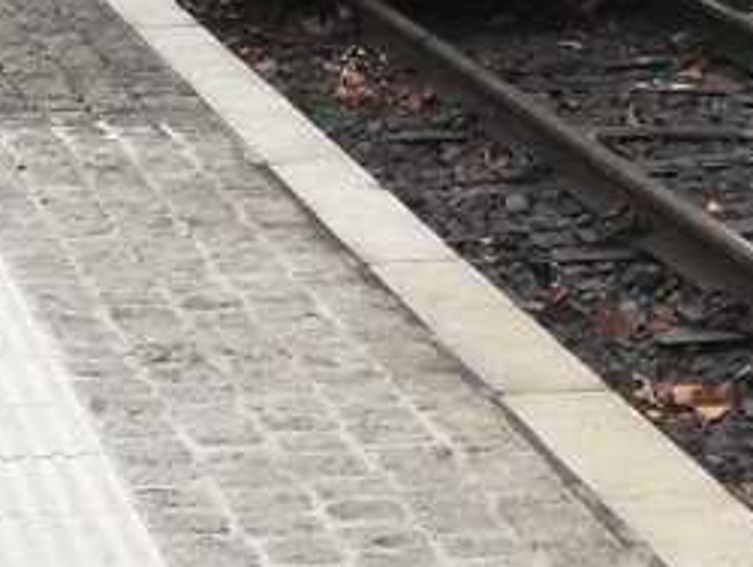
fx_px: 3658
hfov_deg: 11.2
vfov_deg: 8.7
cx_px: 1160
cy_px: -190
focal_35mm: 168
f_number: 2.8
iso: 100
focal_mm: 6.2
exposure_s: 1/180
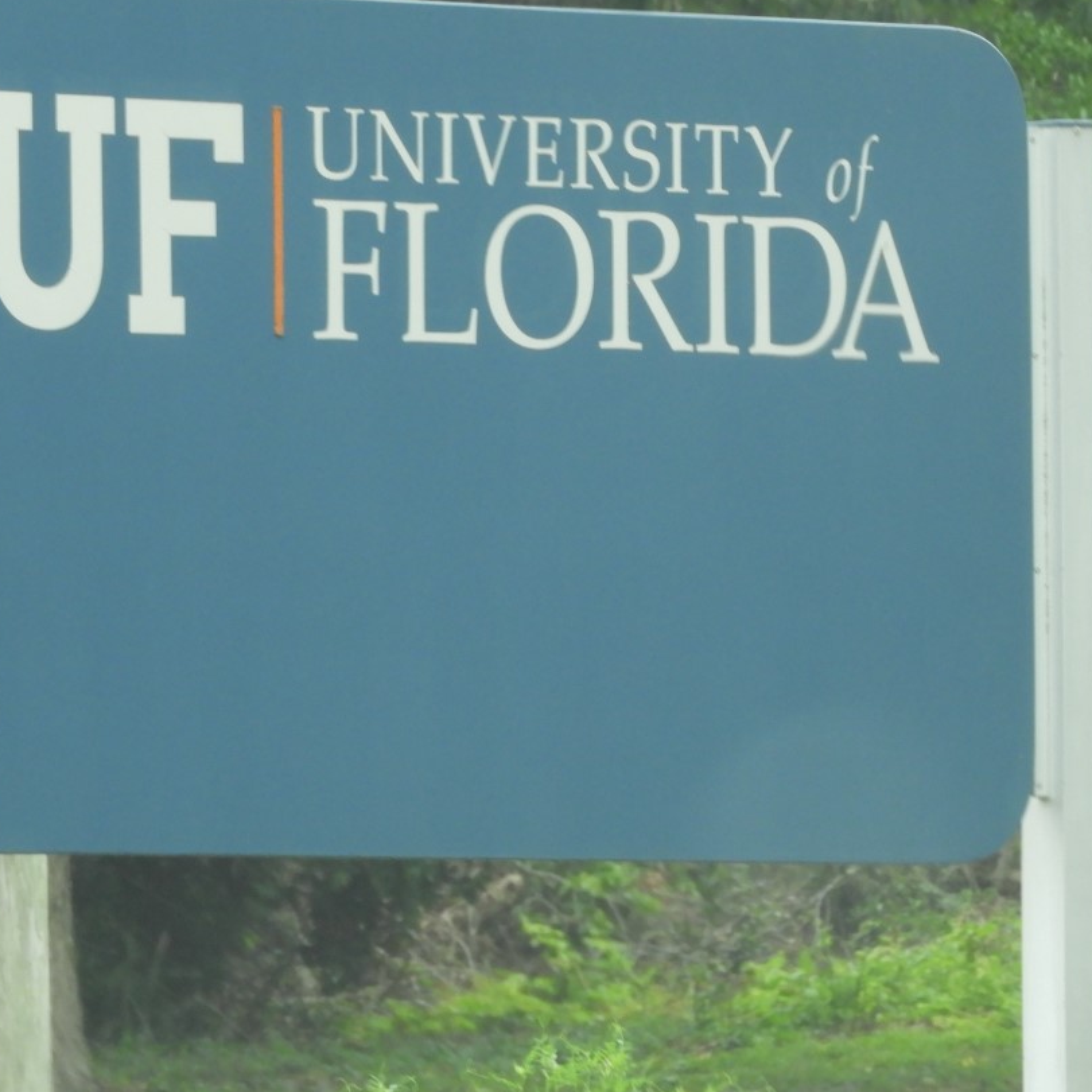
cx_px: 583
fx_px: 15133
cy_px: 440
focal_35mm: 424
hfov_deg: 4.1
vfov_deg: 4.1
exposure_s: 1/125
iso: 320
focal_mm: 48.4
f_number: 5.5
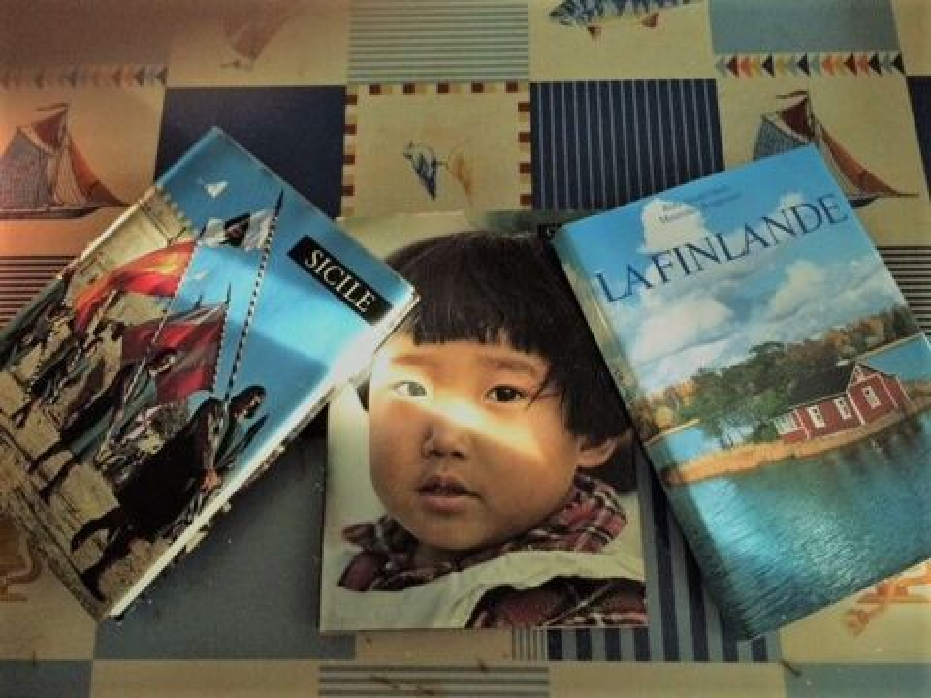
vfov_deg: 48.2
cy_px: 349
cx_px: 466
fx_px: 780
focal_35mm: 29
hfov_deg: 61.7
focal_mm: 4.15
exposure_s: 1/33
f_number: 2.2
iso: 320
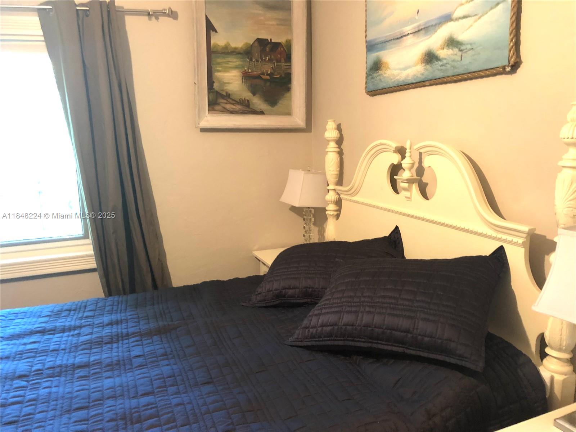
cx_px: 288
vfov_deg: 49.7
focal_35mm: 28
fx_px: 466
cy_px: 216
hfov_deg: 63.4
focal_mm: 4
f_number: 1.8
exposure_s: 1/5
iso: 100
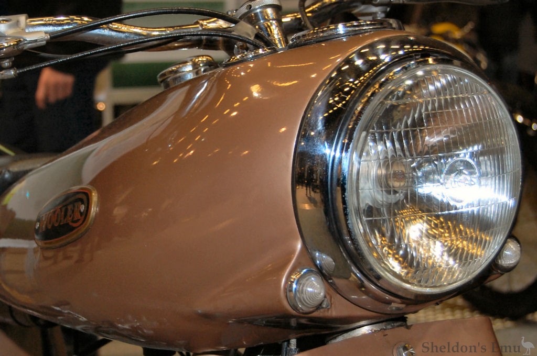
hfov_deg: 33.4
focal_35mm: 60
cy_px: 178
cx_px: 268
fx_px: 894
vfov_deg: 22.6
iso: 400
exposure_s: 1/60
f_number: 5
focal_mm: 40
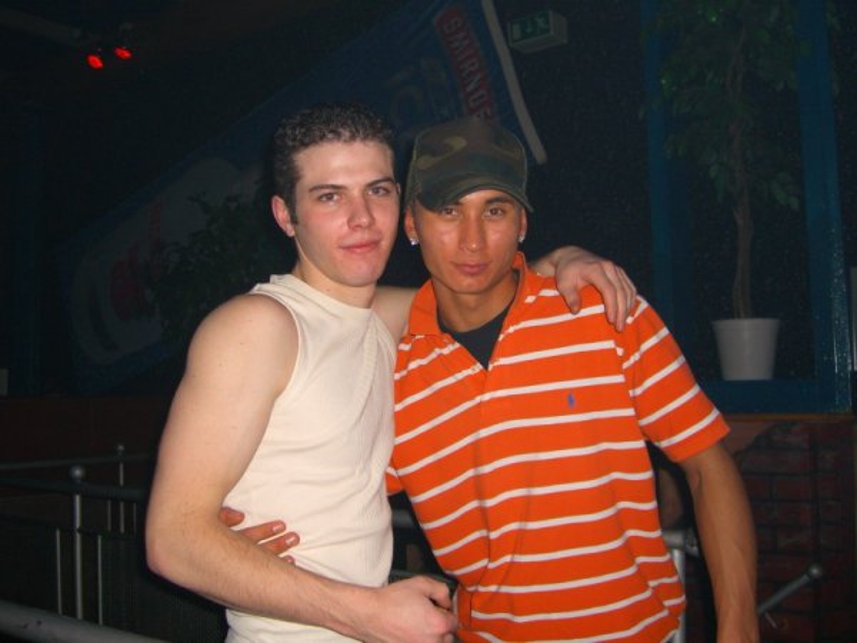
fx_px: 941
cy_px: 322
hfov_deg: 49.0
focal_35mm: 38
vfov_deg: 37.7
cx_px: 428
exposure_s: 1/60
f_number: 2.8
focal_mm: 7.9
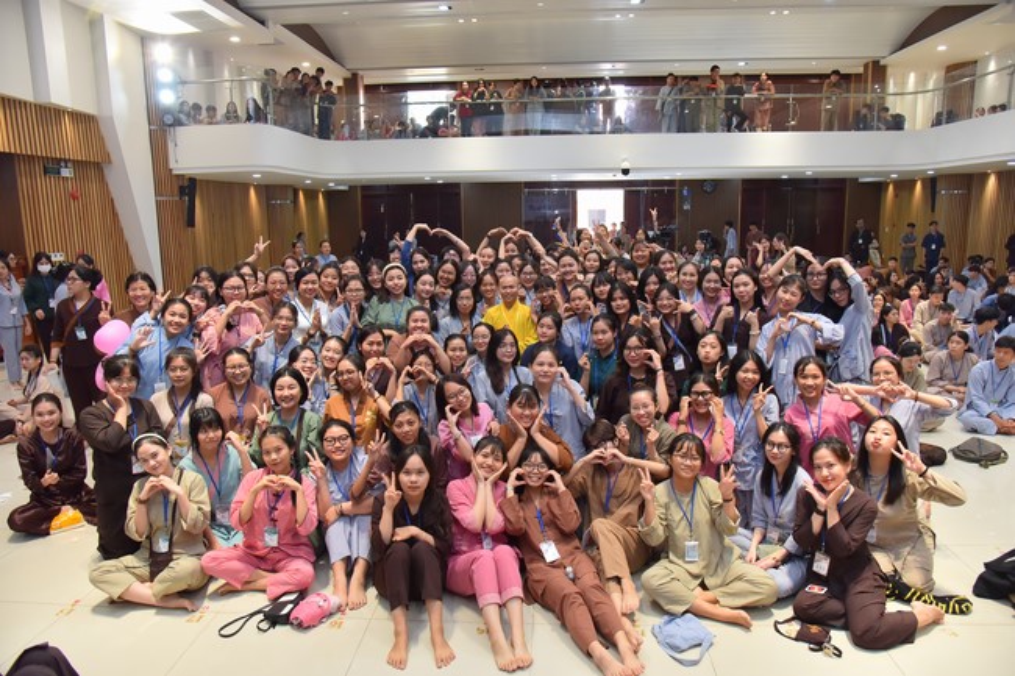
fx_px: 676
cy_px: 338
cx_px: 508
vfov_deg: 53.1
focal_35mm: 24
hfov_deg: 73.8
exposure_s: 1/100
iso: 1250
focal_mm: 24
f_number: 5.6
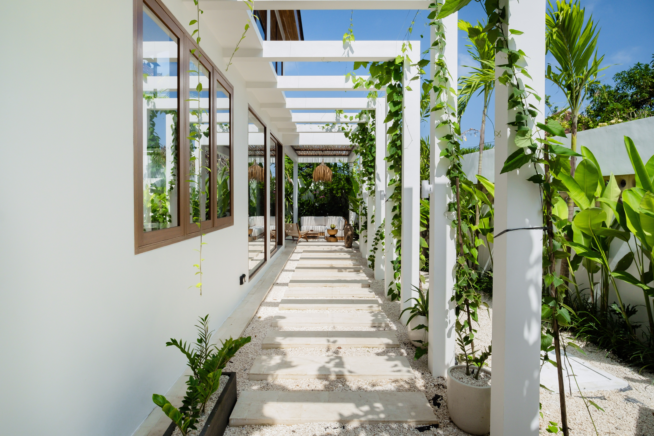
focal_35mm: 20
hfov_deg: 84.0
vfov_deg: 61.9
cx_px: 327
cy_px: 218
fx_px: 363
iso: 640
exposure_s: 1/500
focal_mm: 13
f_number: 7.1
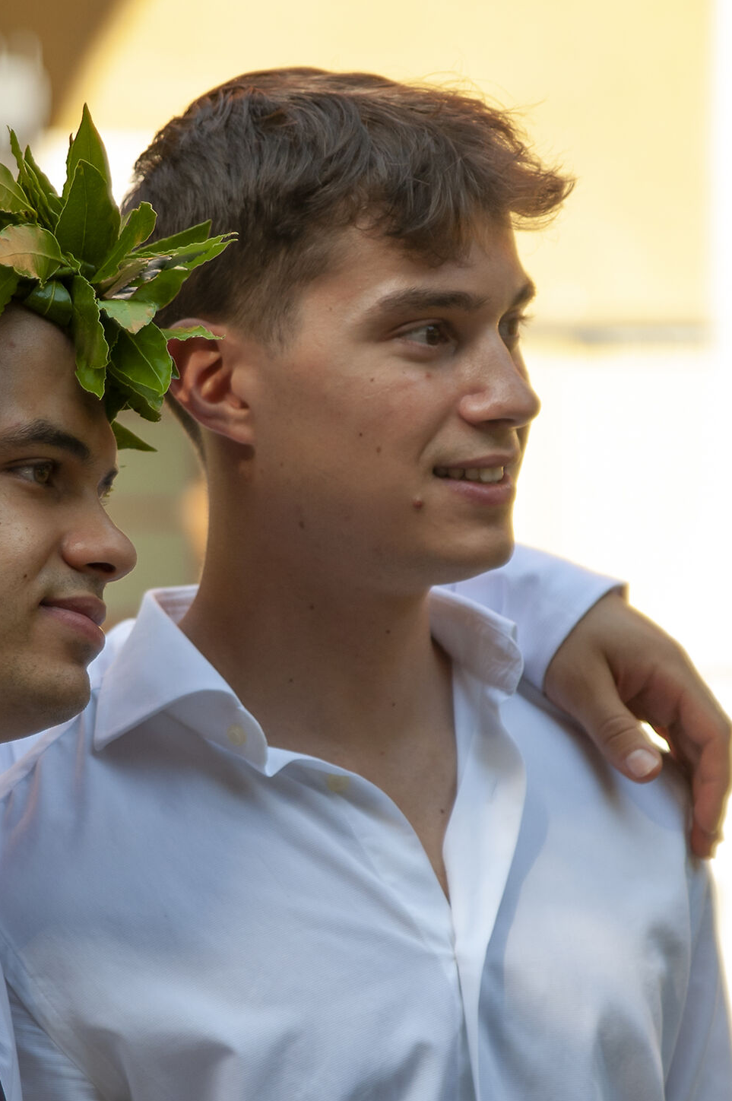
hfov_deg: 7.9
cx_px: 207
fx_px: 5315
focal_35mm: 174
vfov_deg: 11.8
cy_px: 577
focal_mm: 70
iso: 200
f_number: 2.8
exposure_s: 1/500
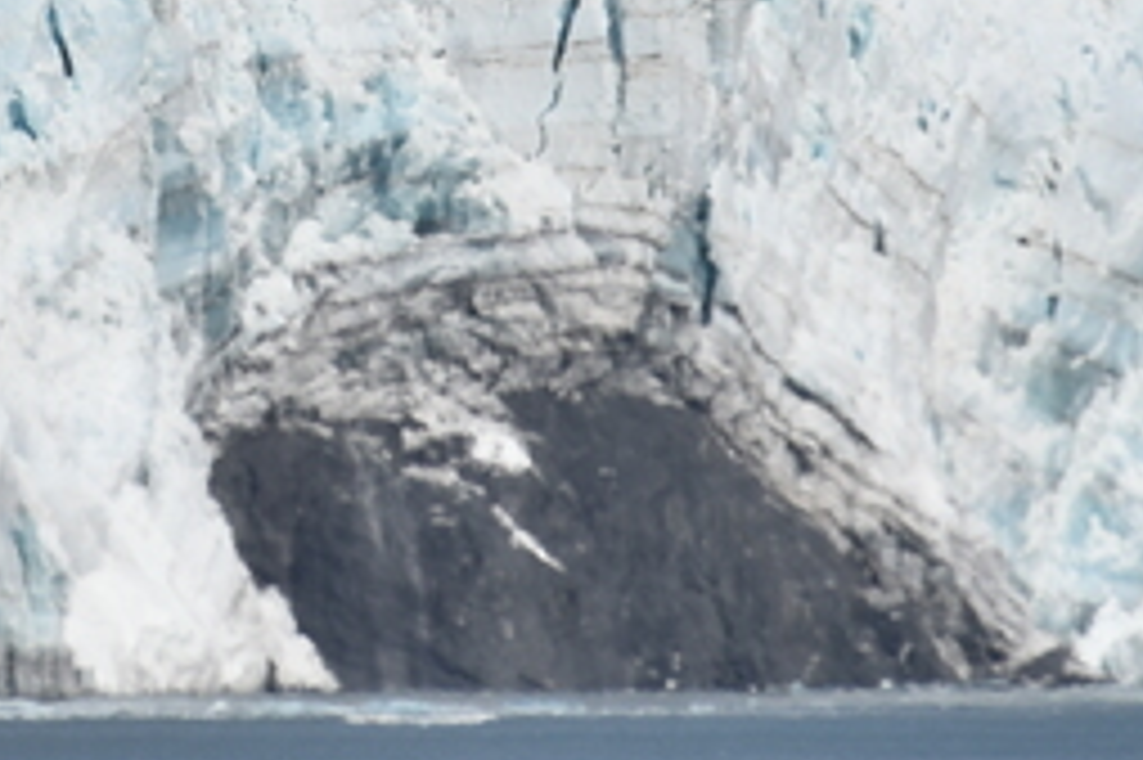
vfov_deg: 0.9
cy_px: -598
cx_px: -126
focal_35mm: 1512
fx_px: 47973
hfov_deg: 1.4
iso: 100
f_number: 9
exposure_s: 1/640
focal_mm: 300
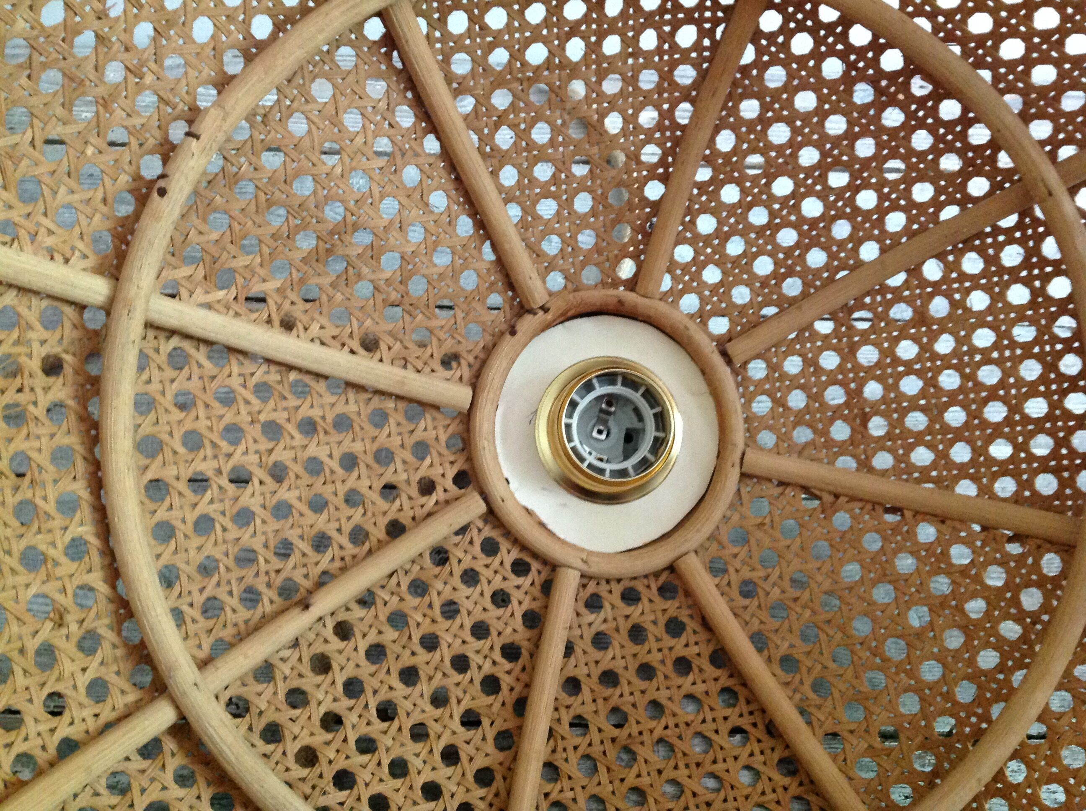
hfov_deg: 52.7
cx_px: 543
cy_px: 406
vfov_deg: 40.6
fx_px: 1096
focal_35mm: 35
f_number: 2.4
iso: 400
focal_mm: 4.28
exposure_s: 1/15
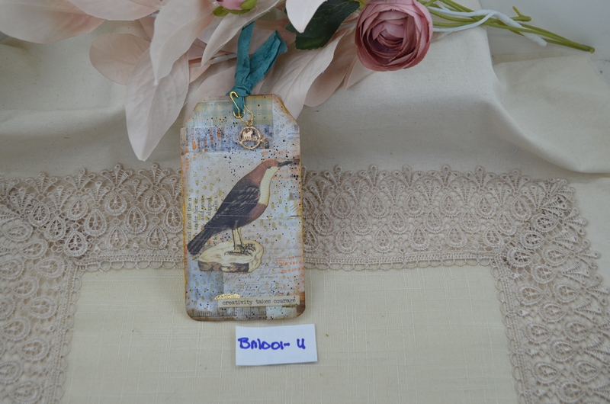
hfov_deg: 53.2
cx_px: 305
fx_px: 609
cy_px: 202
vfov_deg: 36.7
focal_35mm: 36
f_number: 5
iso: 400
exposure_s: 1/100
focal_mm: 24
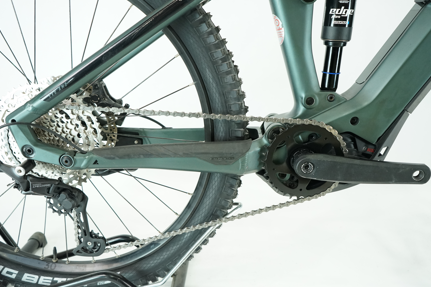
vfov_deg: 43.6
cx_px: 215
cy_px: 147
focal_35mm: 30
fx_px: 359
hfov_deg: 61.9
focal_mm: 29
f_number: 5
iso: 2500
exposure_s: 1/200
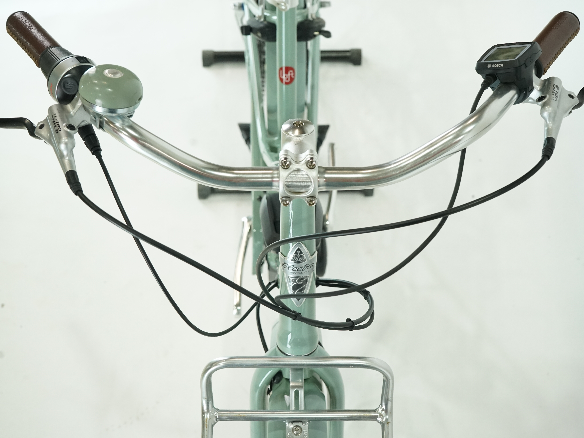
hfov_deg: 38.9
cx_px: 303
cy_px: 219
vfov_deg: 29.7
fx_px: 827
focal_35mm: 49
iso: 2500
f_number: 7.1
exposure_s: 1/200
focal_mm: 45
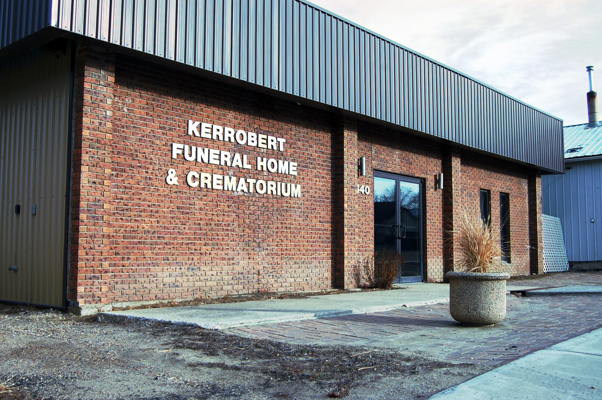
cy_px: 200
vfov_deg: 34.1
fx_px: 652
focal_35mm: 39
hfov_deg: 49.6
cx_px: 301
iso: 200
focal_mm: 26
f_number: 8
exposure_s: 1/250
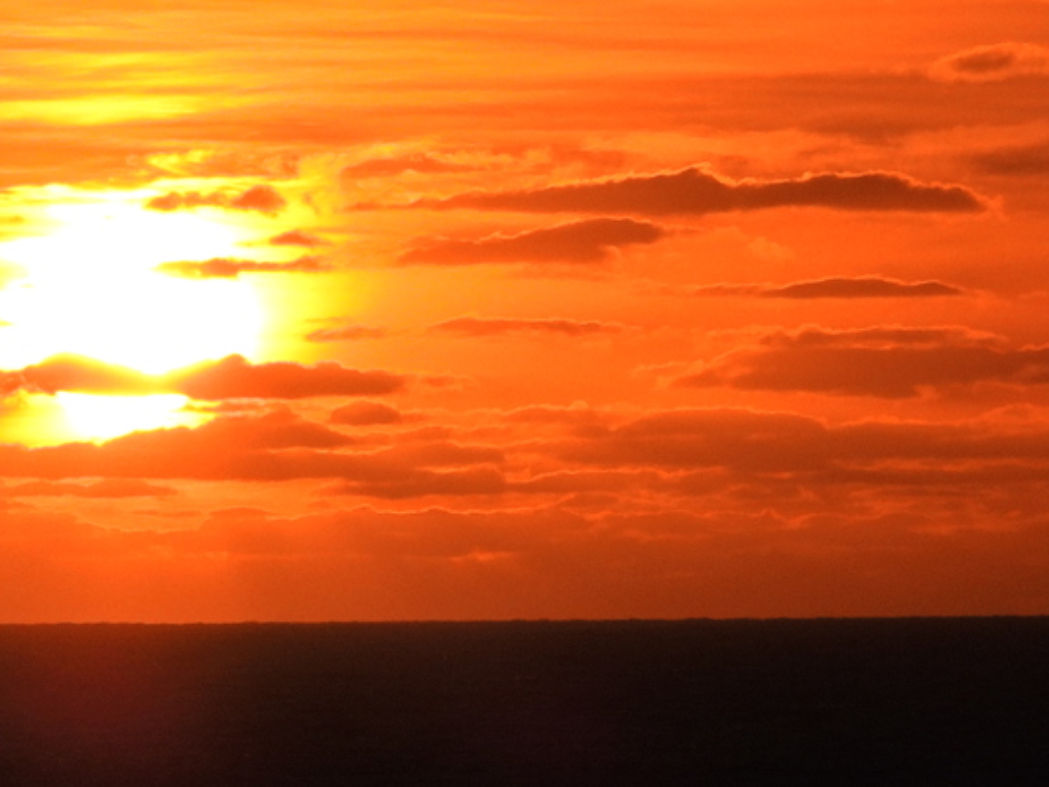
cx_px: 83
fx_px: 18914
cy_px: 470
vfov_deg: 2.4
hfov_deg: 3.2
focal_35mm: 624
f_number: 8
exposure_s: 1/2000
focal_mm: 46.4
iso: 100
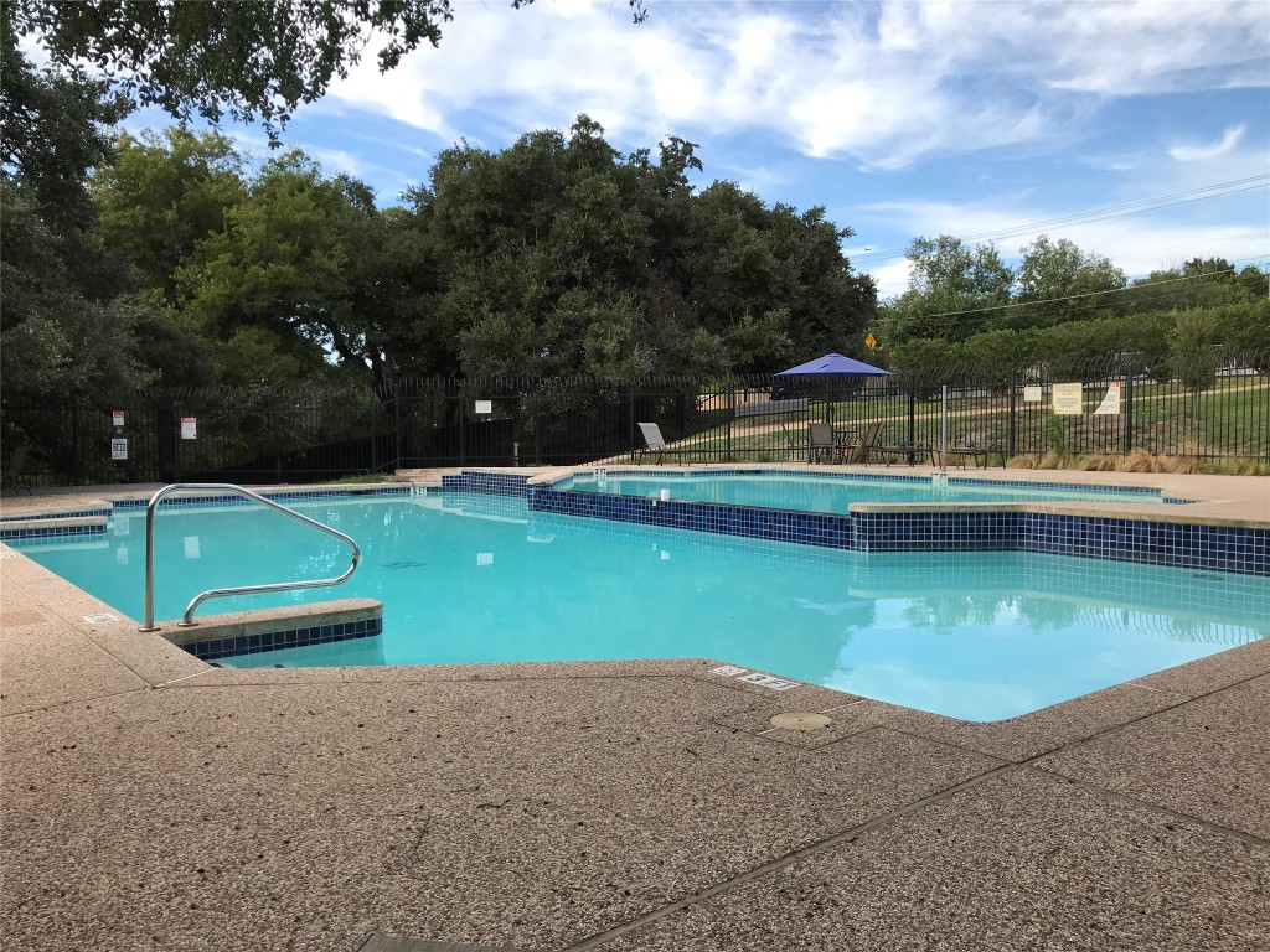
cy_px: 476
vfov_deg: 49.7
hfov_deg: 63.4
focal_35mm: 28
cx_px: 635
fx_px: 1027
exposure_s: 1/772
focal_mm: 3.99
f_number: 1.8
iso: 20
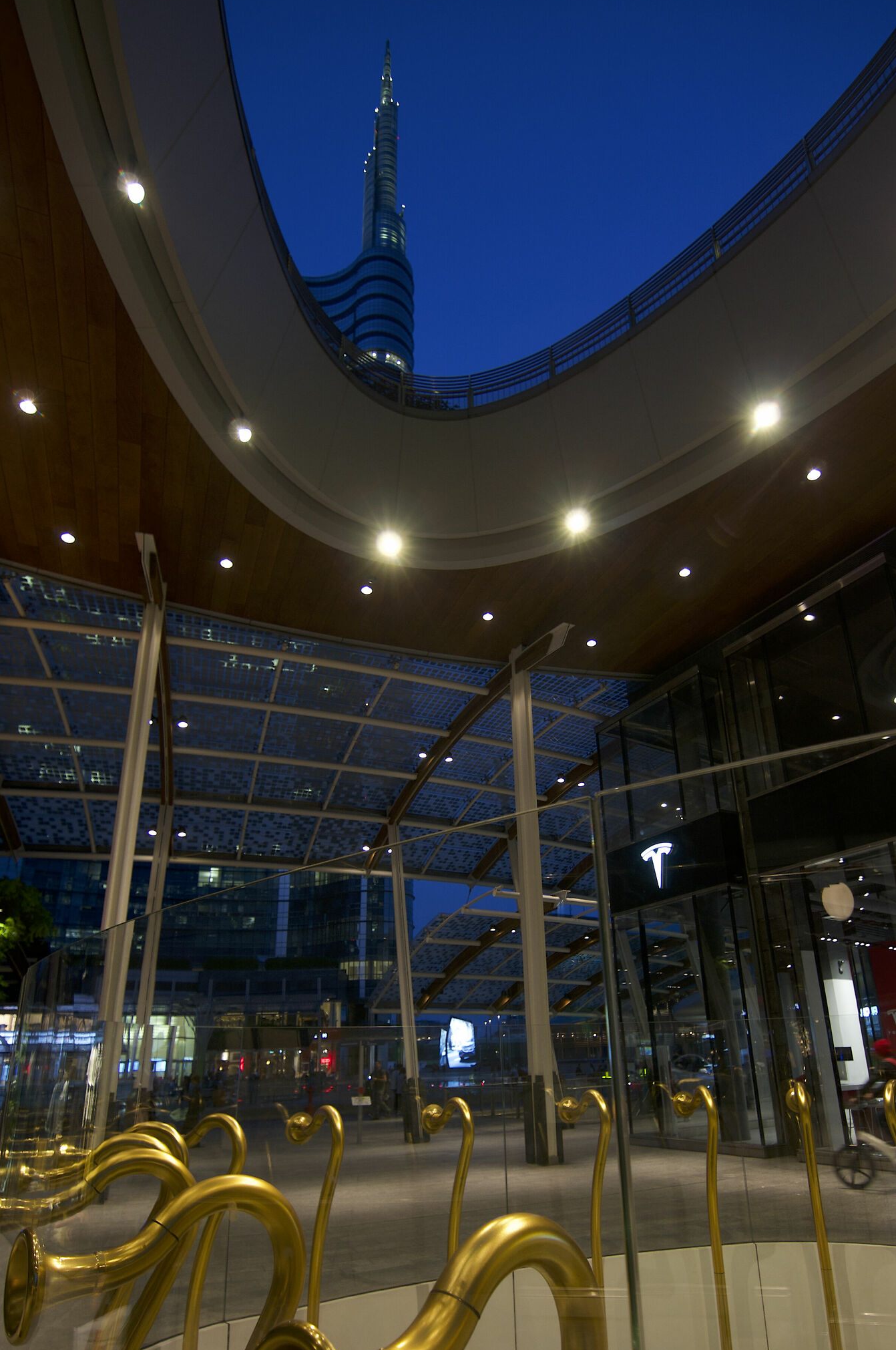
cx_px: 489
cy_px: 781
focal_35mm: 20
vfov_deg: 84.6
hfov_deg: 62.7
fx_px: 733
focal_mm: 11
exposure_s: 1/30
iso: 200
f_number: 2.8
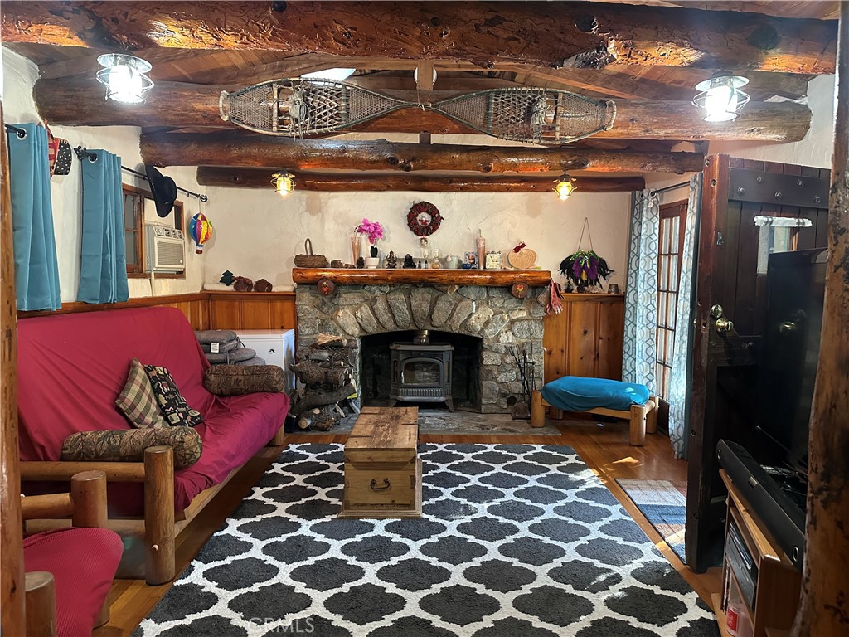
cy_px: 318
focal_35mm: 24
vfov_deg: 56.8
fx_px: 589
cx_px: 424
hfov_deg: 71.6
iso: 640
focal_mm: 6.86
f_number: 1.78
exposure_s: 1/40
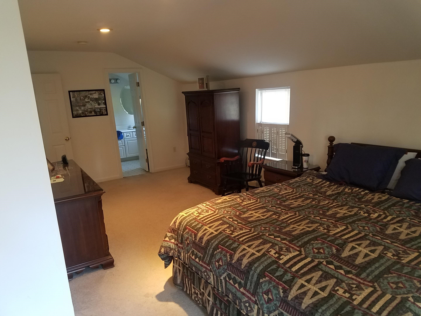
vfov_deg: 53.1
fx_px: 316
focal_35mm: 26
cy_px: 158
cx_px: 210
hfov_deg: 67.3
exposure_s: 1/60
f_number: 1.7
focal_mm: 4.2
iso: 250
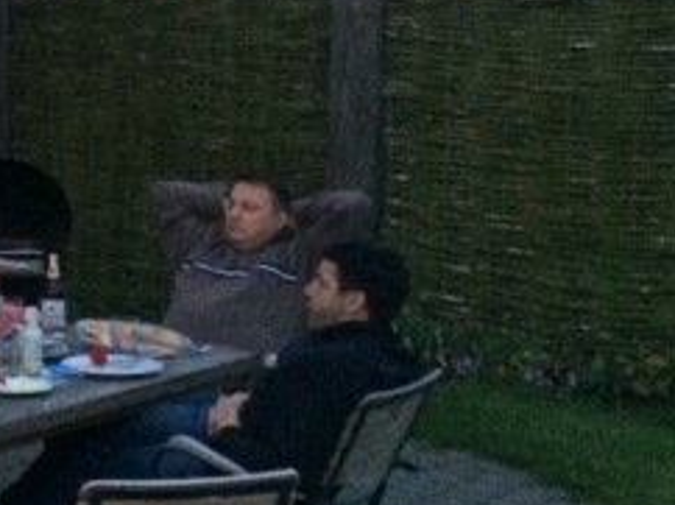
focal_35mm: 96
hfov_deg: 18.2
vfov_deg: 15.2
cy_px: 39
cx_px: -346
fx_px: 1870
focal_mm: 4.15
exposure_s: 1/15
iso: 400
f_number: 2.2
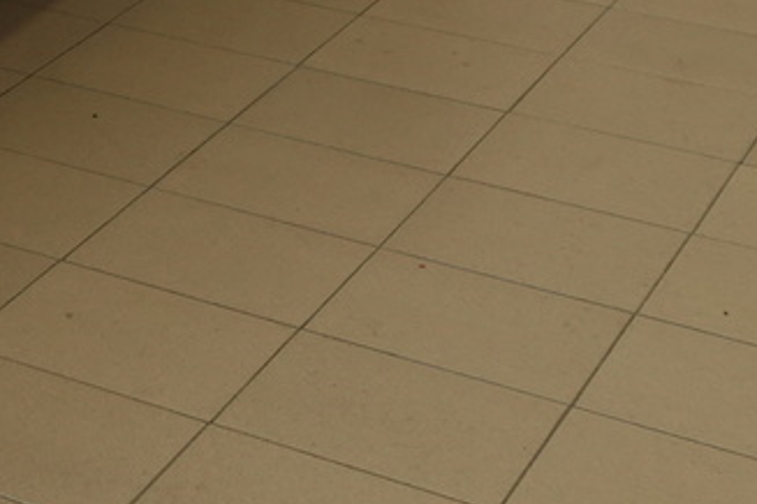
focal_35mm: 119
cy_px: -513
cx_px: -773
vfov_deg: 10.5
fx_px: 2502
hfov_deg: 14.3
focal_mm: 9.4
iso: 125
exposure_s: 1/80
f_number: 3.5
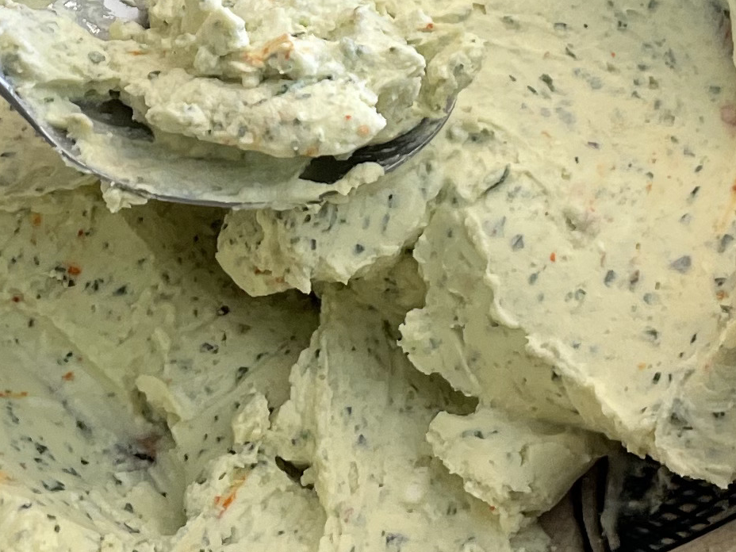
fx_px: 2403
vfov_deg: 12.8
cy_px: -85
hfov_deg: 17.2
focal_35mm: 113
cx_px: 125
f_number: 1.6
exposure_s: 1/100
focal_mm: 4.2
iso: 125
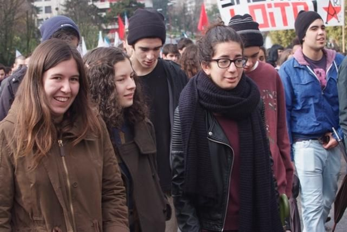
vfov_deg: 13.1
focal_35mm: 105
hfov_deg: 19.4
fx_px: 1012
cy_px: 116
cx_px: 174
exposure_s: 1/200
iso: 640
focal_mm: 70
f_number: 7.1
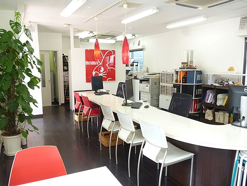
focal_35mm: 28
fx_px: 200
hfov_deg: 63.4
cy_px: 93
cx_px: 124
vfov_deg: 49.7
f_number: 3.1
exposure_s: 1/60
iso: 200
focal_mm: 5
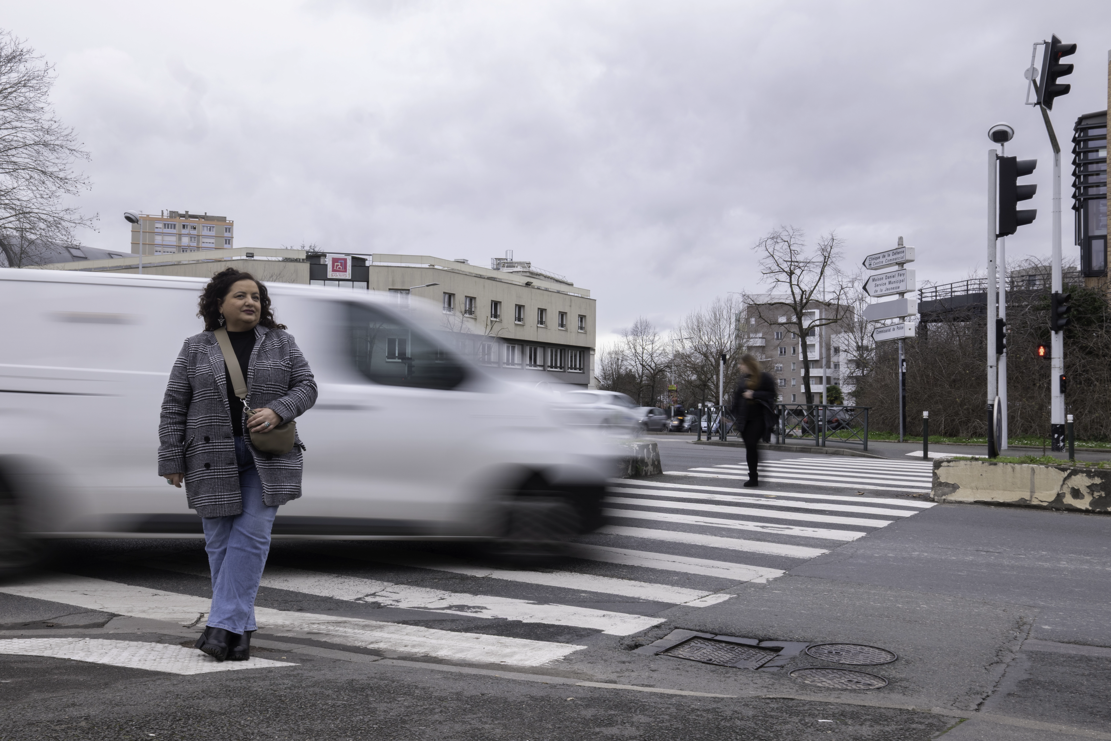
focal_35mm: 33
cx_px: 556
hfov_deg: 57.2
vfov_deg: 40.0
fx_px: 1018
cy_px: 370
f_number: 16
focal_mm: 22
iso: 100
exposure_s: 1/10
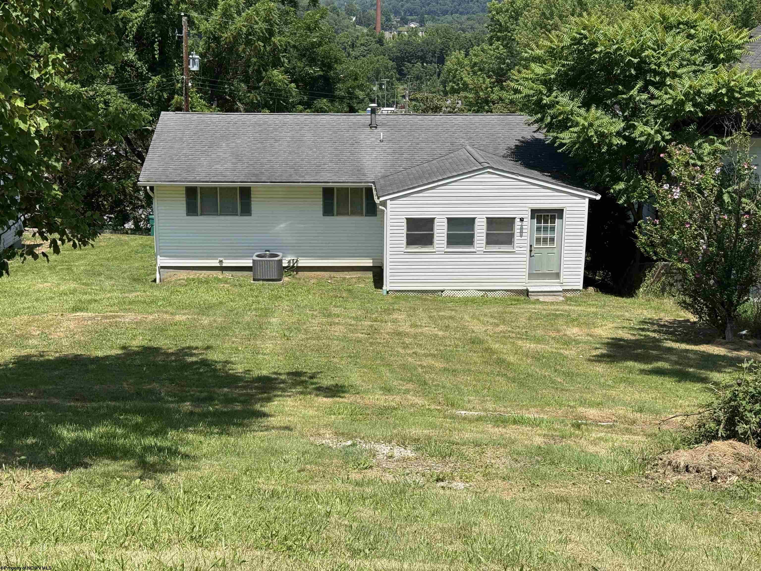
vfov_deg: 30.3
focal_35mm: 48
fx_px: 1055
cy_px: 286
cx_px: 380
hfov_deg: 39.7
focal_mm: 6.76
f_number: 1.78
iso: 100
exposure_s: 1/6024
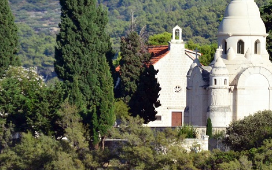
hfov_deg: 2.2
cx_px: 210
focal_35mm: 974
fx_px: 7222
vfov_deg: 1.3
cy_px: 65
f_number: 5.6
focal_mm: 300
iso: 1600
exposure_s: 1/8000
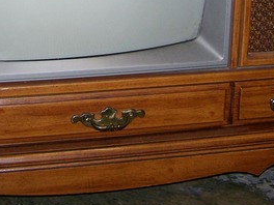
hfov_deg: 21.3
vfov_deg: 15.7
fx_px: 728
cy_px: -14
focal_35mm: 92
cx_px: 98
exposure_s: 1/60
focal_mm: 6.3
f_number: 2.8
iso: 80
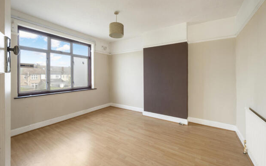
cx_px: 131
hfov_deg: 101.4
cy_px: 77
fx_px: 109
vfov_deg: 74.7
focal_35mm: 15
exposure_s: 1/2
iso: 200
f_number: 16
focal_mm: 14
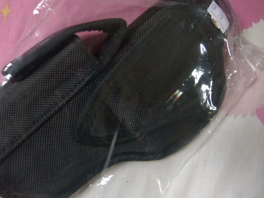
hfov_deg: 57.9
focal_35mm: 31
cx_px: 105
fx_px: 236
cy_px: 97
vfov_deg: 45.4
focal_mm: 4.5
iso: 100
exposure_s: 1/6
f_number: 2.8
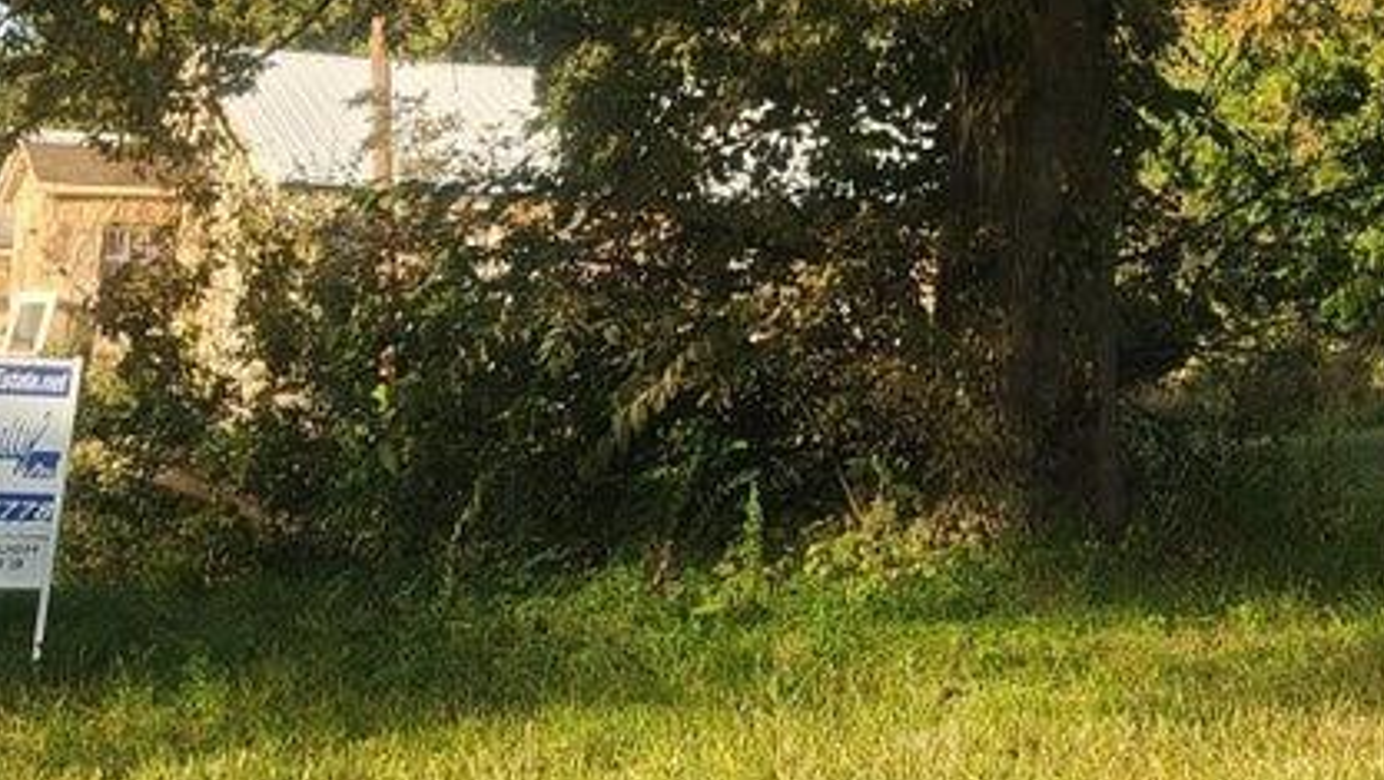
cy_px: -40
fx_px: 3011
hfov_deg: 24.9
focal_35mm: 82
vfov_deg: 14.5
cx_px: 1303
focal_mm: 5.4
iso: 20
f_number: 1.8
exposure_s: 1/476
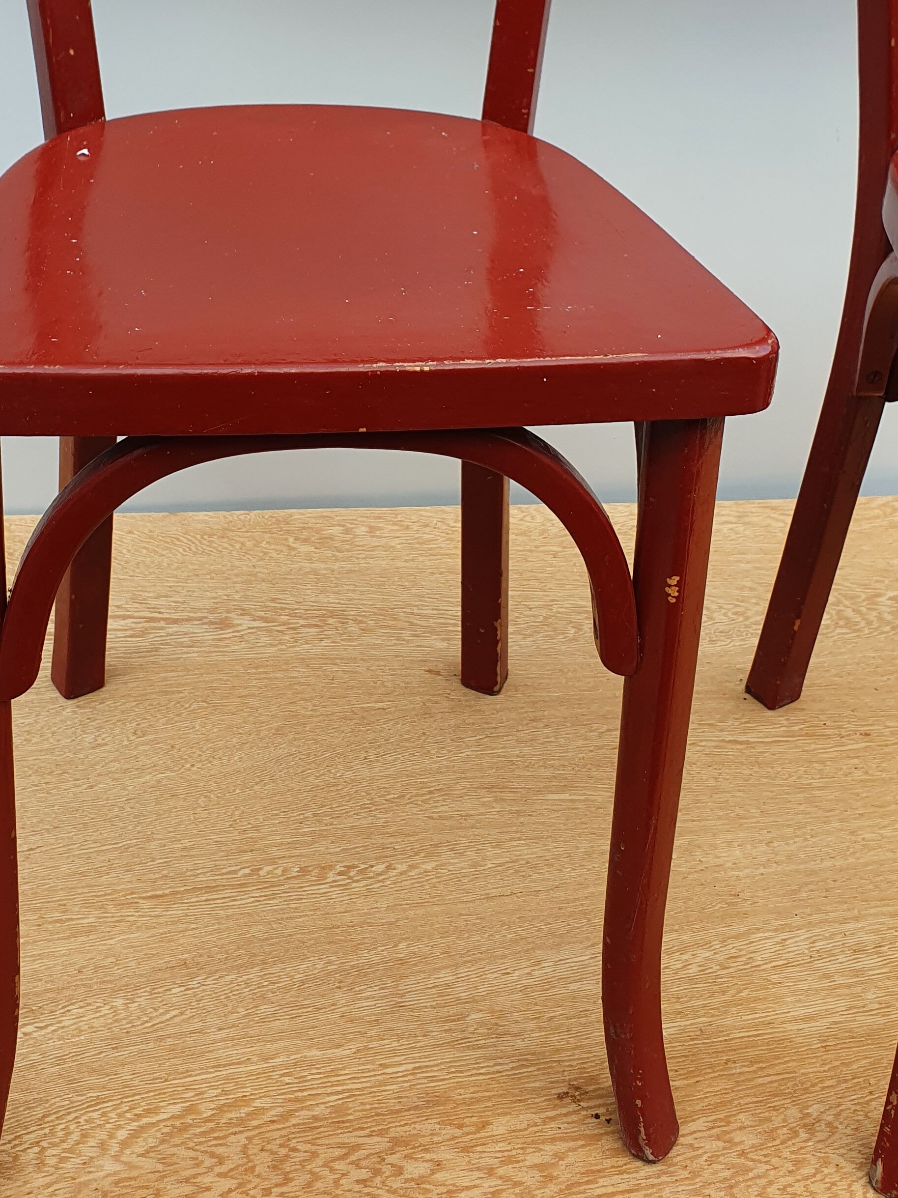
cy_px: 285
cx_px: 378
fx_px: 1488
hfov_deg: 33.5
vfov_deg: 42.4
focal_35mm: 43
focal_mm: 4.32
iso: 50
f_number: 2.4
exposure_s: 1/115
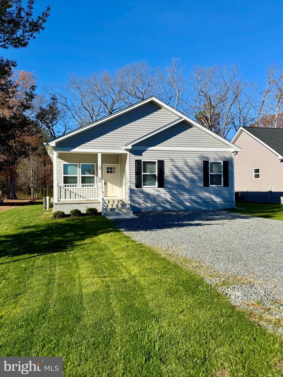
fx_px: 272
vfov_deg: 69.4
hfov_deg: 54.9
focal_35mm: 25
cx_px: 146
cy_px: 181
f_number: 1.78
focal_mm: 6.76
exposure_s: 1/4167
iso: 80
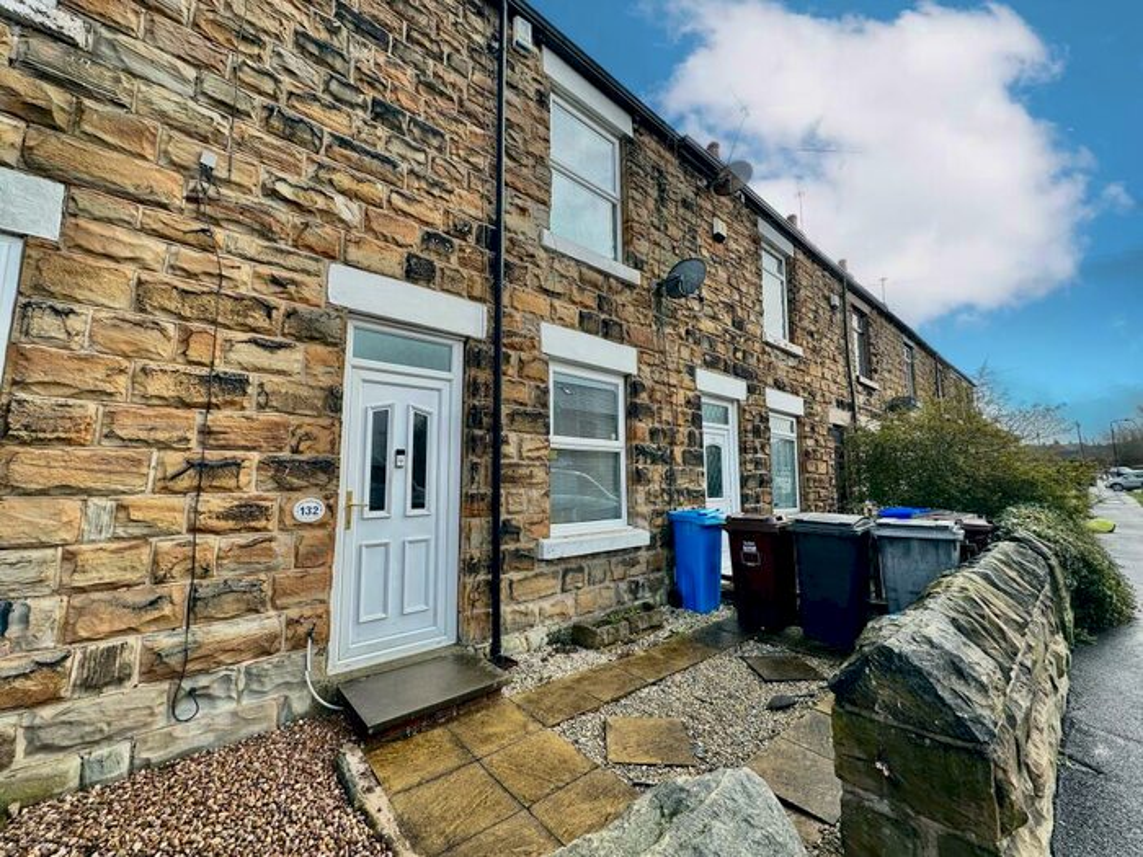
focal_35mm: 14
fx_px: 462
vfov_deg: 85.7
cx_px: 572
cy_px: 428
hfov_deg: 102.1
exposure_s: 1/734
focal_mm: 2.22
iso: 40
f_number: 2.2
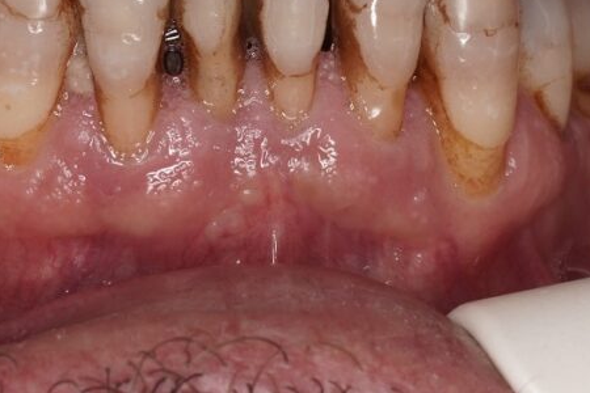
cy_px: -50
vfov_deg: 5.7
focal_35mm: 239
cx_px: 267
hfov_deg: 8.6
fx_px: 3917
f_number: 22
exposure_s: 1/200
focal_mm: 105
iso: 400
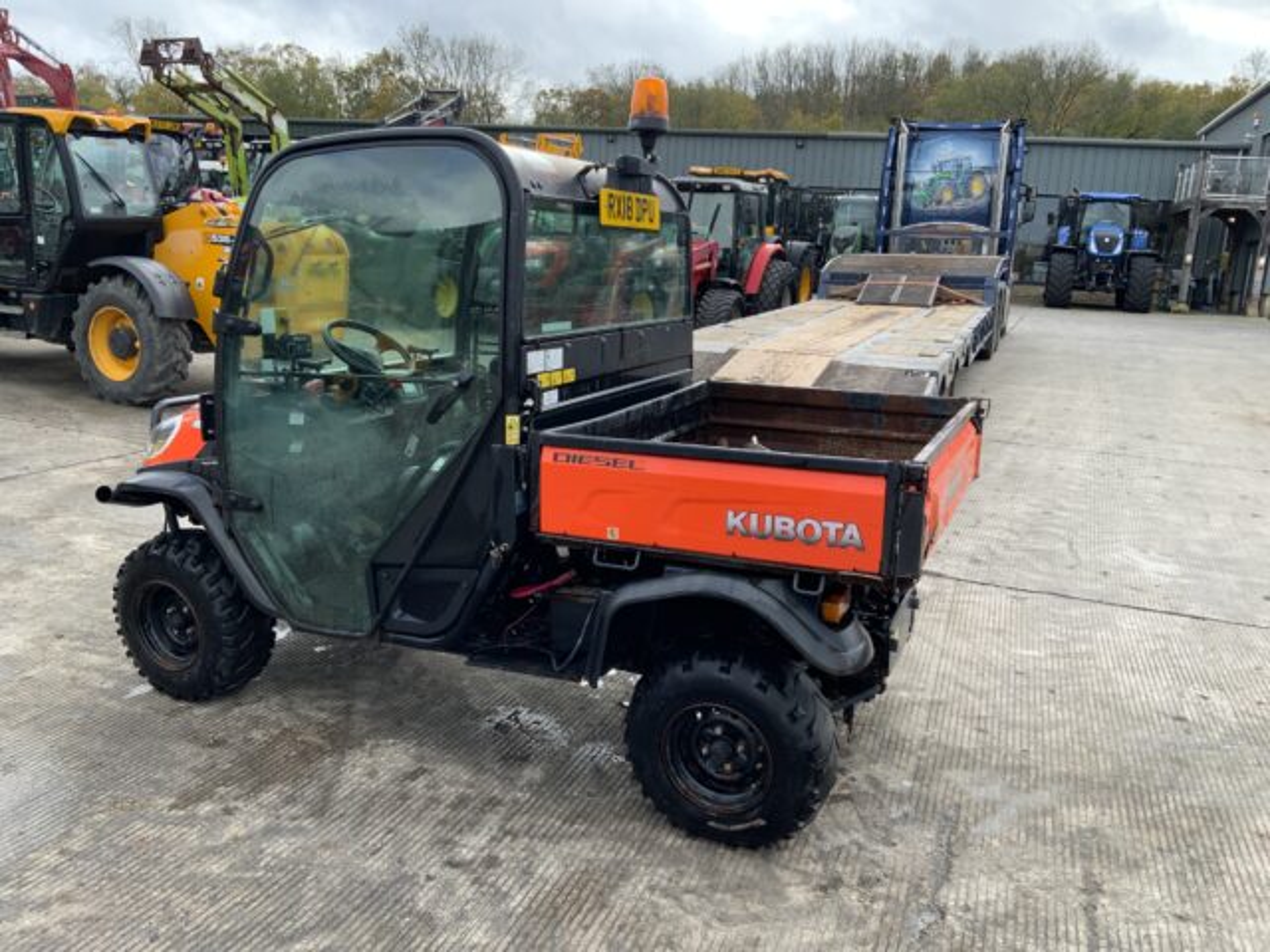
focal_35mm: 29
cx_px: 635
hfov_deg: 61.7
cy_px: 476
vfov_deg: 48.2
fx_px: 1064
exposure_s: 1/274
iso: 16
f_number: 1.8
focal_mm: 3
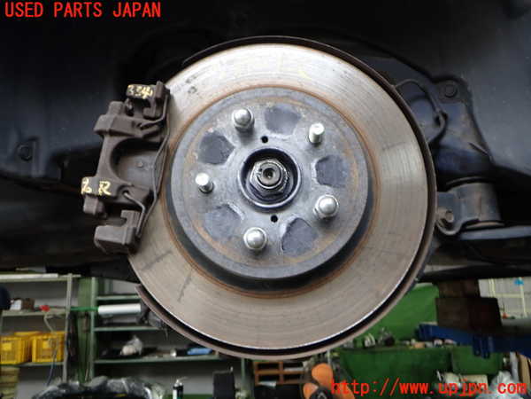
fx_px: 460
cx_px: 266
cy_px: 200
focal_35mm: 30
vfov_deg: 46.8
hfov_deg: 60.0
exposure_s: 1/40
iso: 200
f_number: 2.3
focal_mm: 5.4
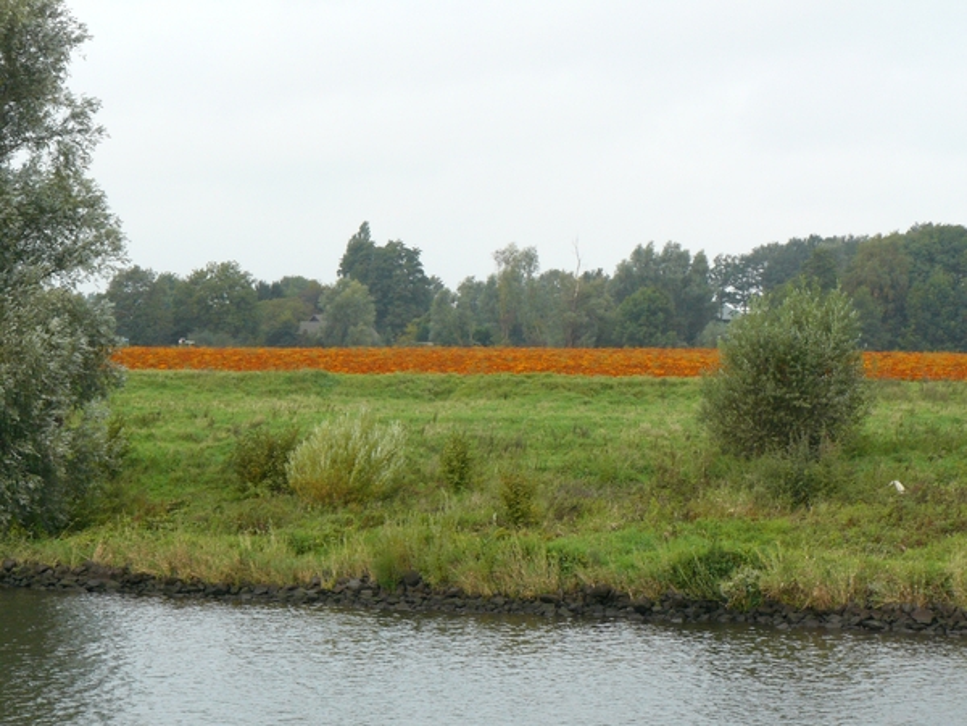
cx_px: 484
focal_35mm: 93
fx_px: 2598
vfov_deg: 15.9
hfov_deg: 21.1
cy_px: 363
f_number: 5.6
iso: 200
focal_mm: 15.5
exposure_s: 1/200
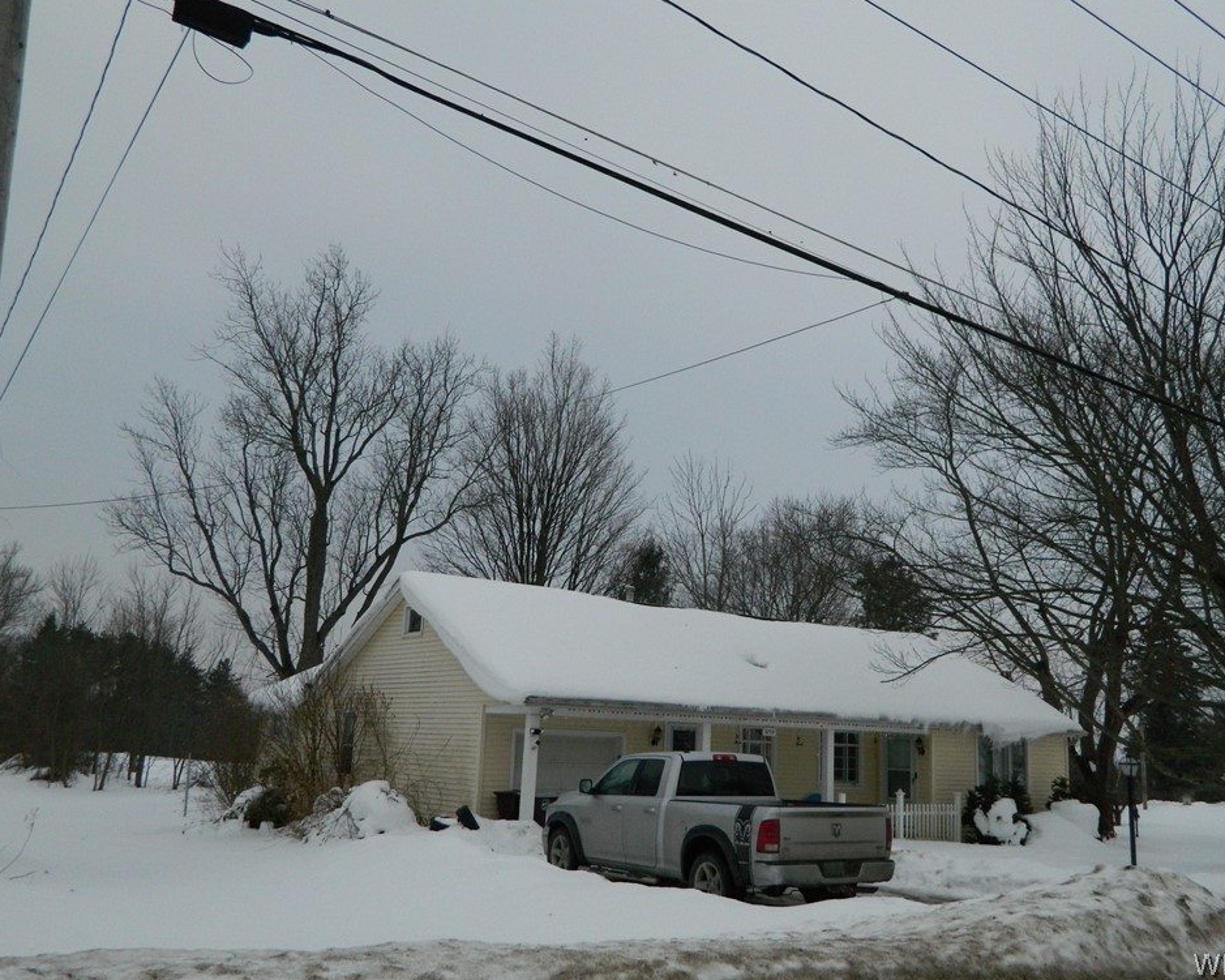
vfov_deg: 44.5
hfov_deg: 54.2
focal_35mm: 33
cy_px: 485
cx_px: 661
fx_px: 1196
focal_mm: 5.6
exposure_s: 1/320
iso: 250
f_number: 3.2
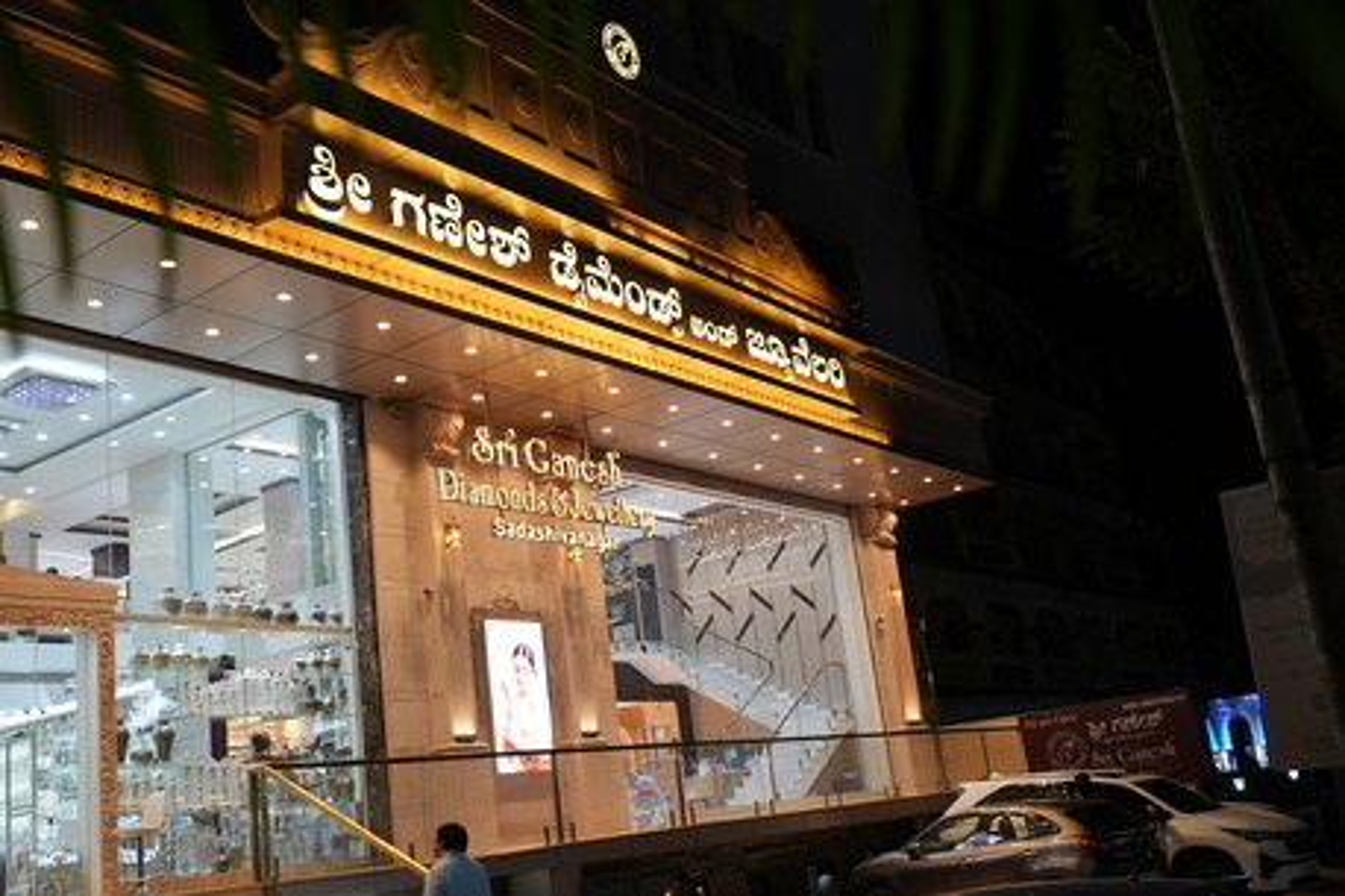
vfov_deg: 36.8
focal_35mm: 36
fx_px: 1344
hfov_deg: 53.1
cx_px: 672
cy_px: 448
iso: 200
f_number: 4
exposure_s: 1/60
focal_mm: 24
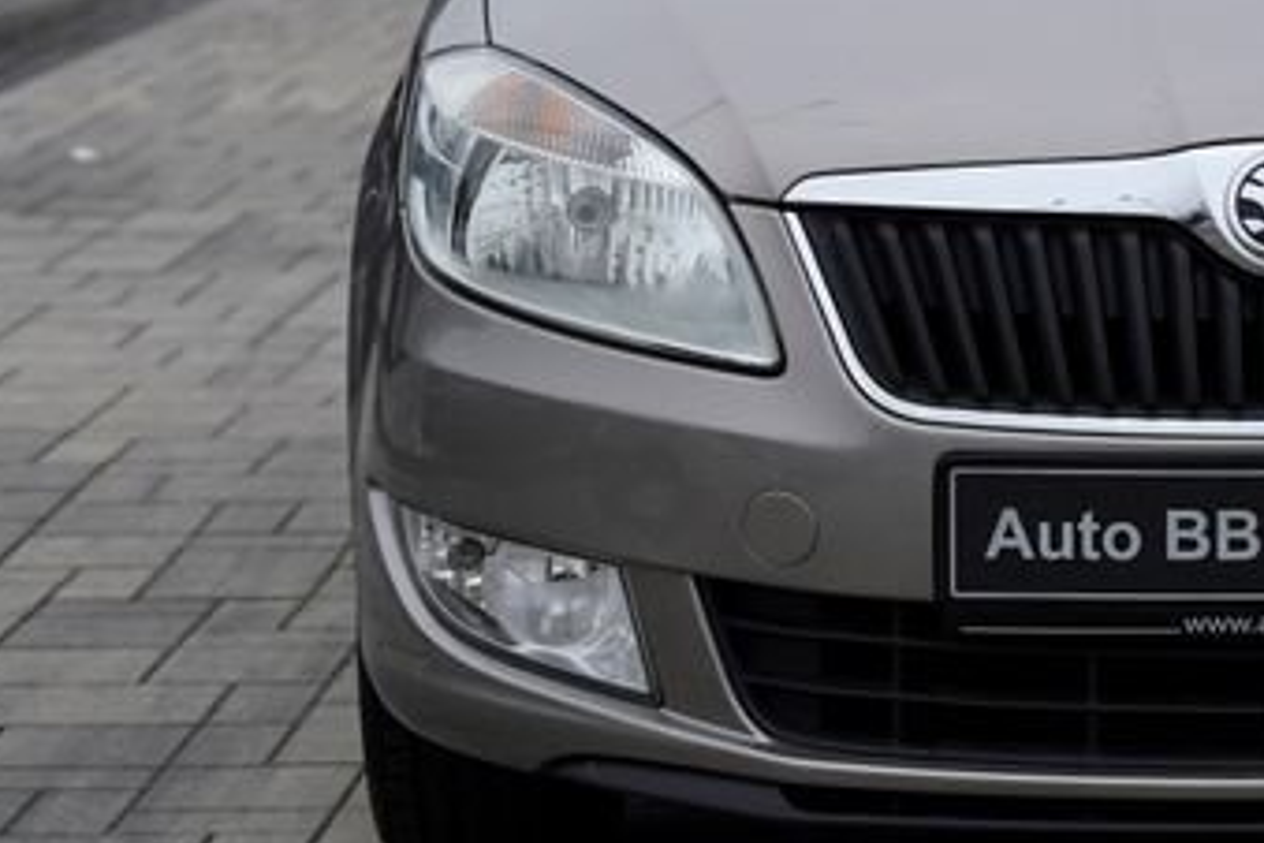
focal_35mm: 157
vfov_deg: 8.7
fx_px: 5512
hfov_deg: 12.9
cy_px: 95
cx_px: 1286
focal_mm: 52
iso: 100
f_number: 3.2
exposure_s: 1/60
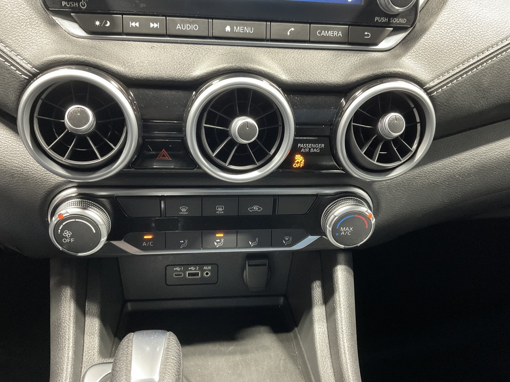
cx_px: 255
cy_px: 191
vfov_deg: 48.2
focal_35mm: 29
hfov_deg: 61.7
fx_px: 427
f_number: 1.8
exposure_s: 1/30
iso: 250
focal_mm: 3
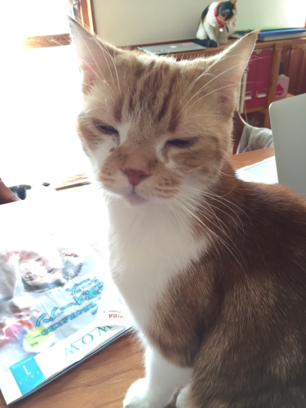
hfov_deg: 48.2
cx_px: 153
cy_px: 204
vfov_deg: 61.7
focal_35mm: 29
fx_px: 342
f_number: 2.2
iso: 32
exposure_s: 1/30
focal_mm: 4.15
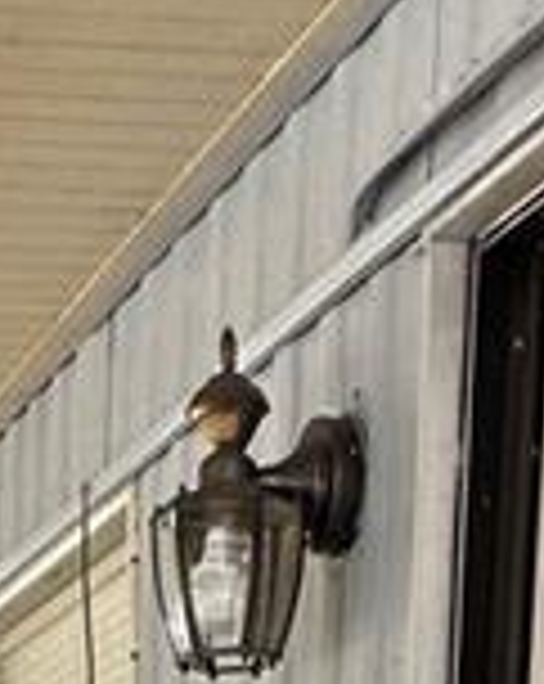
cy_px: 1894
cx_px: 103
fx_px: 2180
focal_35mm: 108
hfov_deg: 14.1
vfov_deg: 11.9
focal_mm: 2.22
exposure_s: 1/99
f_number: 2.2
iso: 64
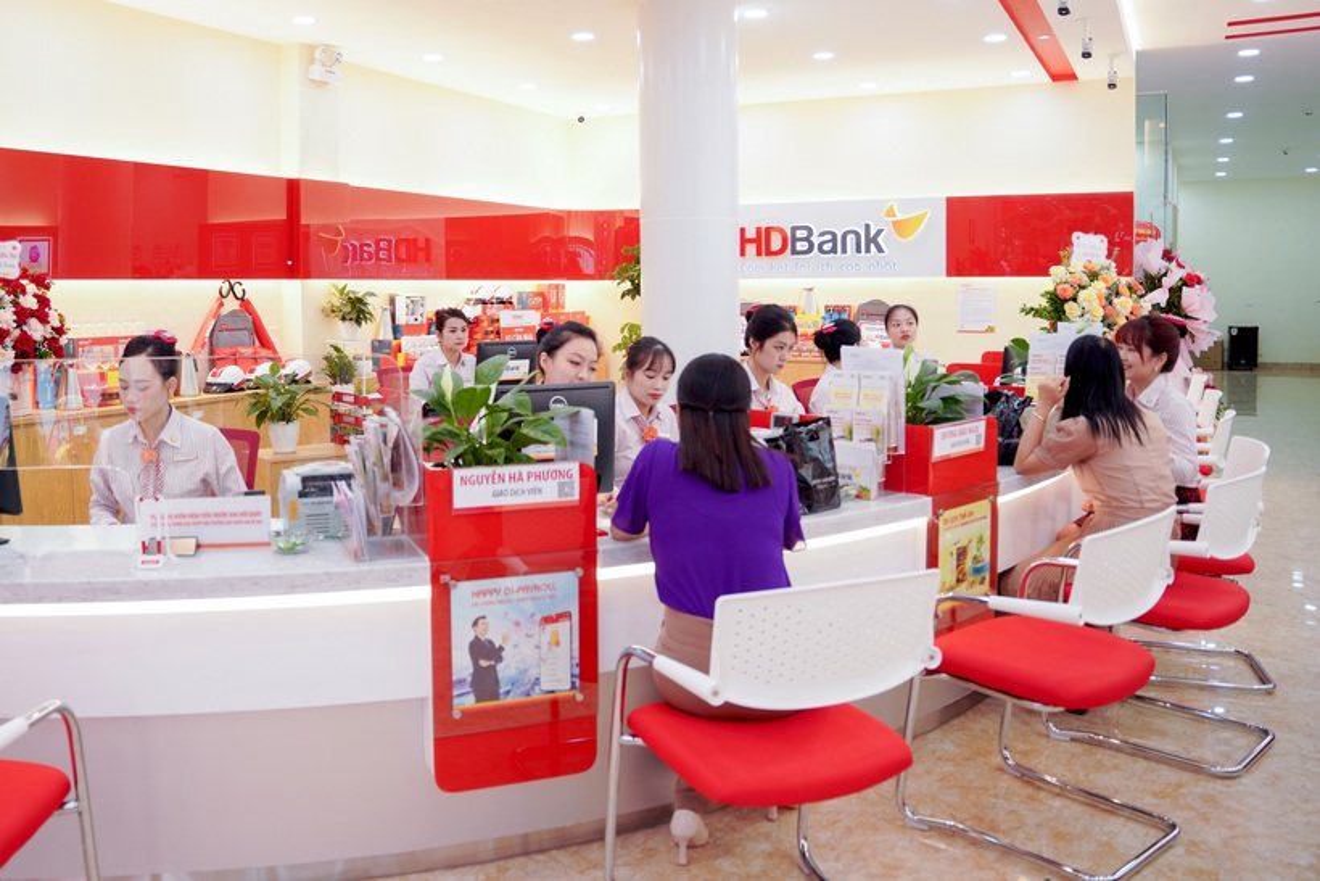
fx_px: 880
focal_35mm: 24
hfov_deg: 73.7
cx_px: 660
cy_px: 440
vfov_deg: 53.2
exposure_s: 1/100
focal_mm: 24
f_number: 2.8
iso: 400
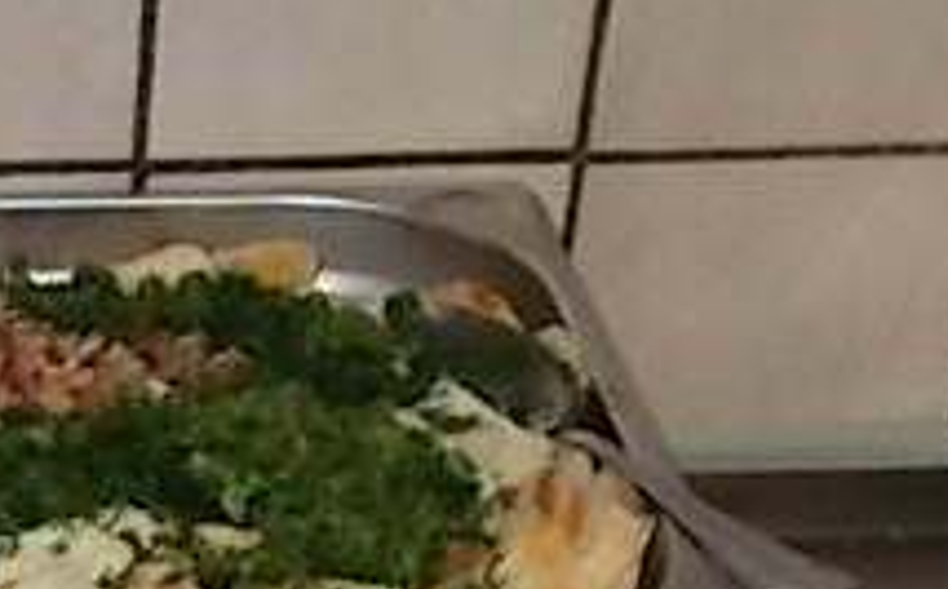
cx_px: -261
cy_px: 833
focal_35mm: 108
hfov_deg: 18.1
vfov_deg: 11.6
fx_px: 2786
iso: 200
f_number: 3.6
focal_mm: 6
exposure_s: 1/25
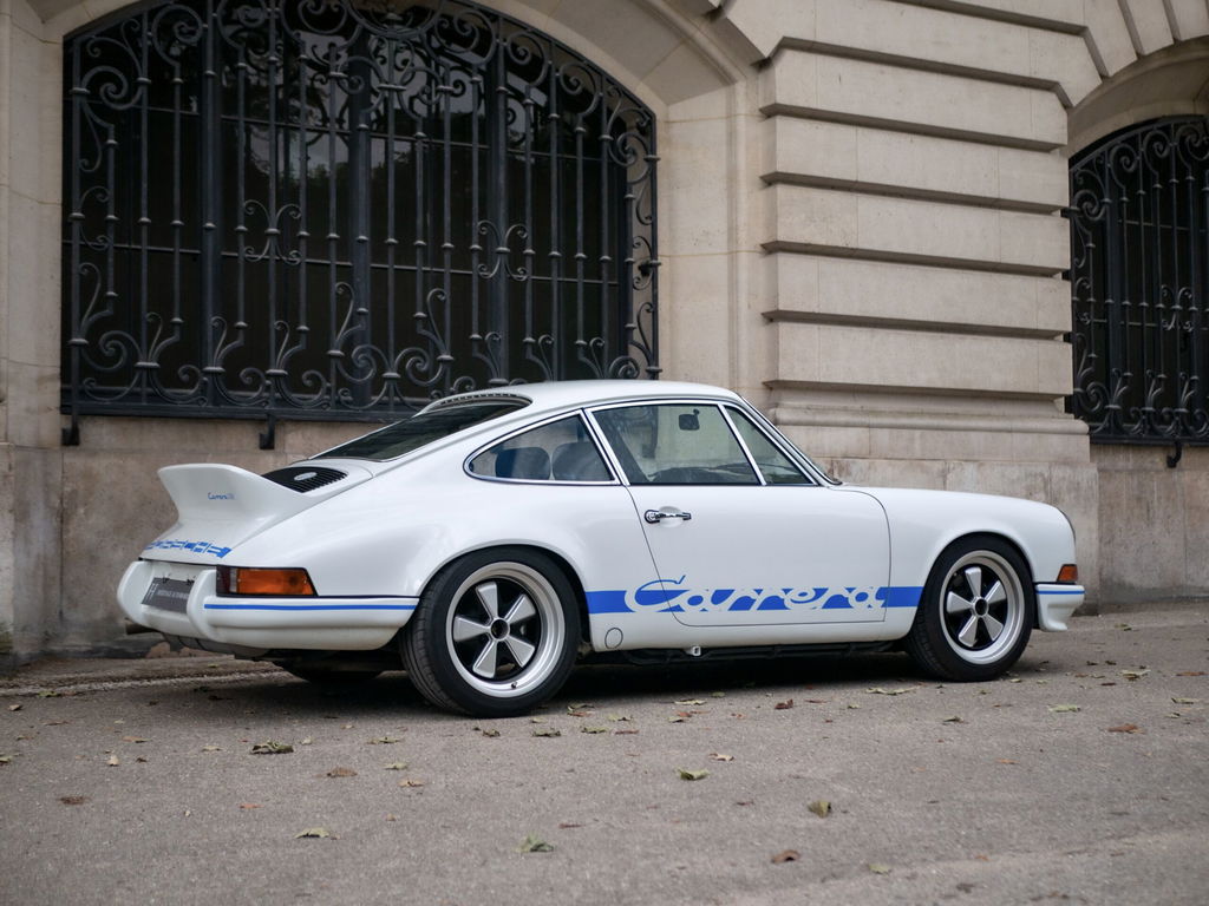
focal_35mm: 50
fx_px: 1746
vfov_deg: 29.1
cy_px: 453
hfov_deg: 38.2
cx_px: 604
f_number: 2
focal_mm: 25
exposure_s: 1/3200
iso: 400
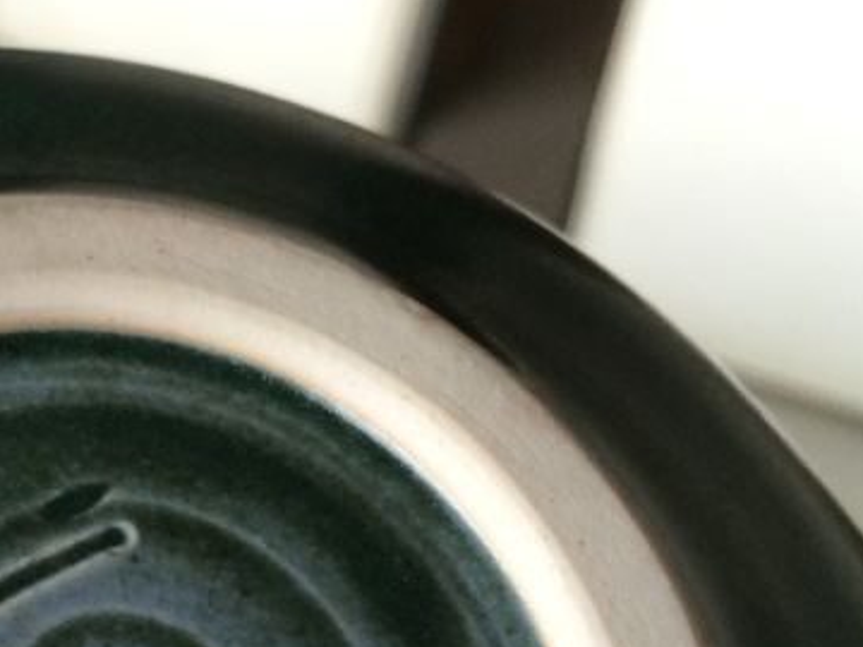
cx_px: -74
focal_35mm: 75
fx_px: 1870
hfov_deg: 24.3
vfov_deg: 19.5
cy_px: 490
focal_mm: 4.12
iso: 80
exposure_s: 1/30
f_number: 2.2
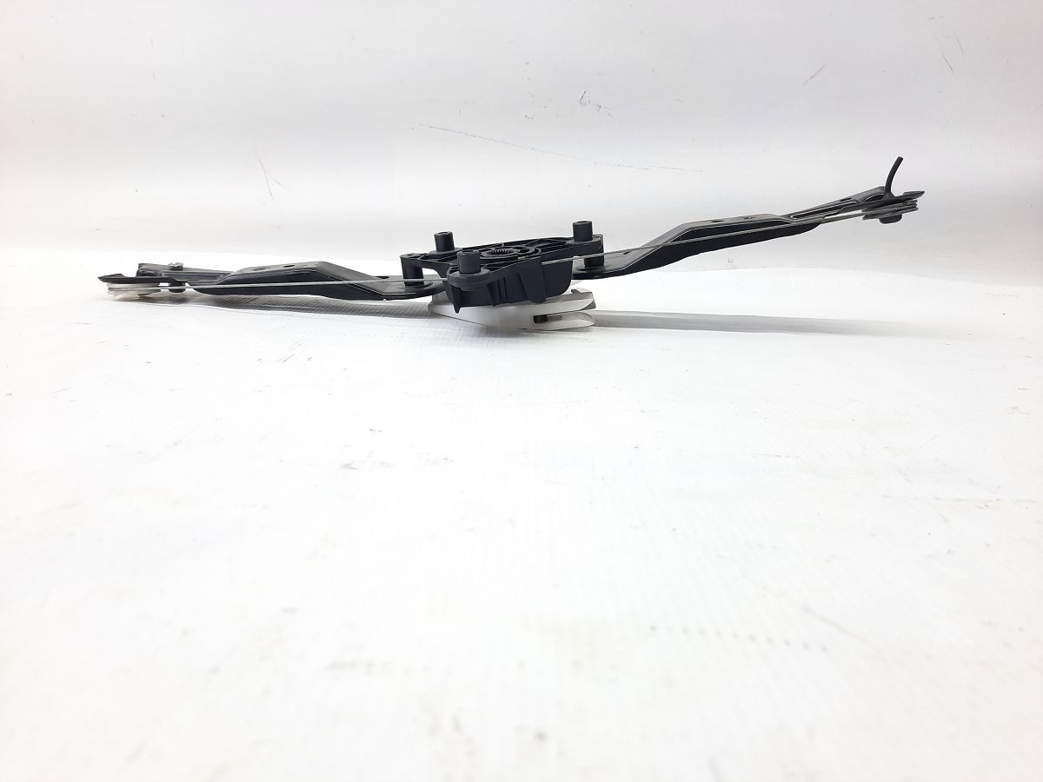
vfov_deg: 54.9
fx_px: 753
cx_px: 522
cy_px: 391
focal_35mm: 25
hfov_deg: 69.4
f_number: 2
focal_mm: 4.6
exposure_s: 1/50
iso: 80
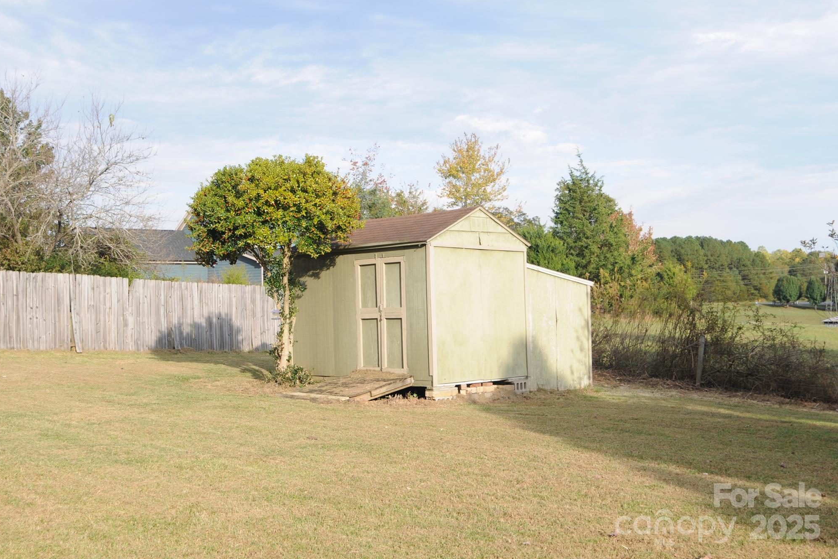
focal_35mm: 46
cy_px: 277
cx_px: 423
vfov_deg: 29.2
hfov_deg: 42.7
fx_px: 1071
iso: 200
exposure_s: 1/250
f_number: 6.3
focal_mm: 30
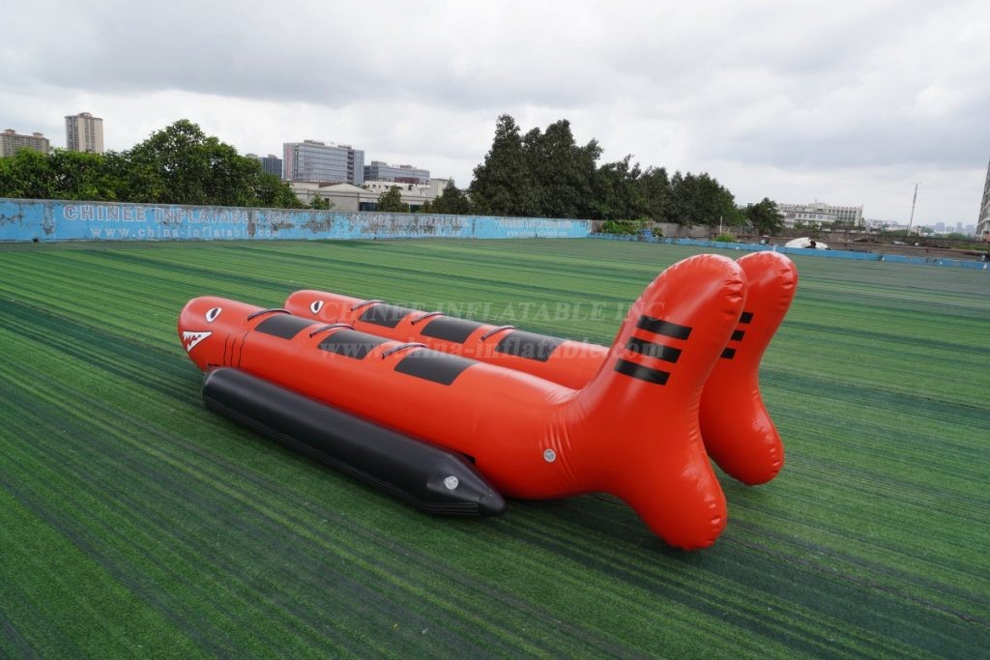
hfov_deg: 73.7
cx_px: 495
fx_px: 660
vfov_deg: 53.1
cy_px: 330
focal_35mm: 24
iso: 100
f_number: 8
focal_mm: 16
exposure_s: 1/125
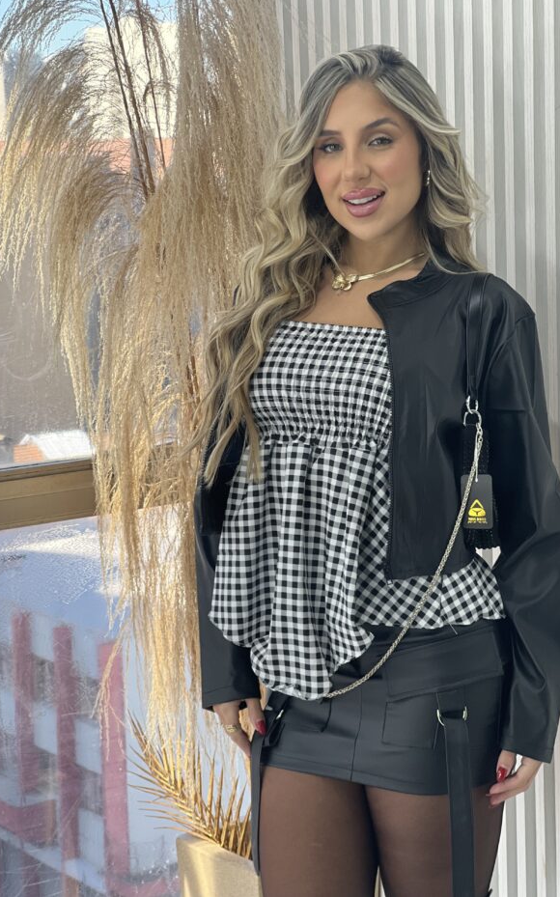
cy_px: 448
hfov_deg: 15.9
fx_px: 2004
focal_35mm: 82
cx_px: 329
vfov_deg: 25.2
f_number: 2.8
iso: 100
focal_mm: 9
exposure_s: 1/120
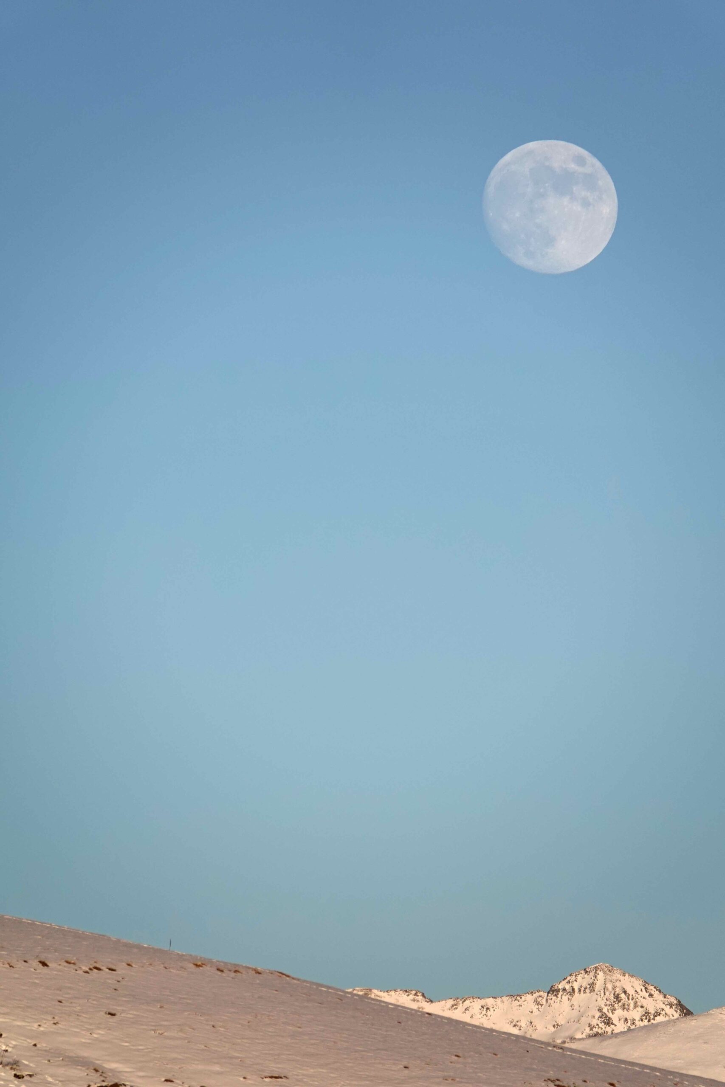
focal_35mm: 534
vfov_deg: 3.9
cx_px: 362
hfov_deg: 2.6
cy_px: 544
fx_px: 16128
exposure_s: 1/1000
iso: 100
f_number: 4.5
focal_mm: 195.64
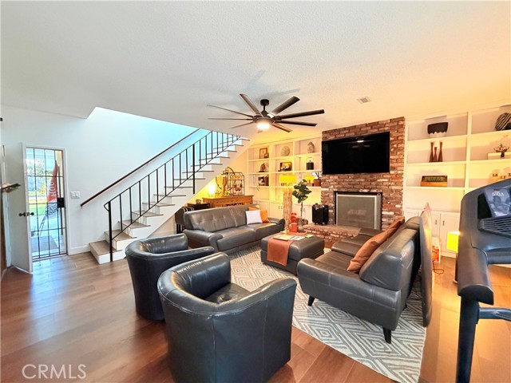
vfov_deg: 85.7
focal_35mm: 14
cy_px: 192
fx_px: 207
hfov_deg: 102.1
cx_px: 256
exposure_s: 1/60
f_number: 2.2
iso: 640
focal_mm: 2.22
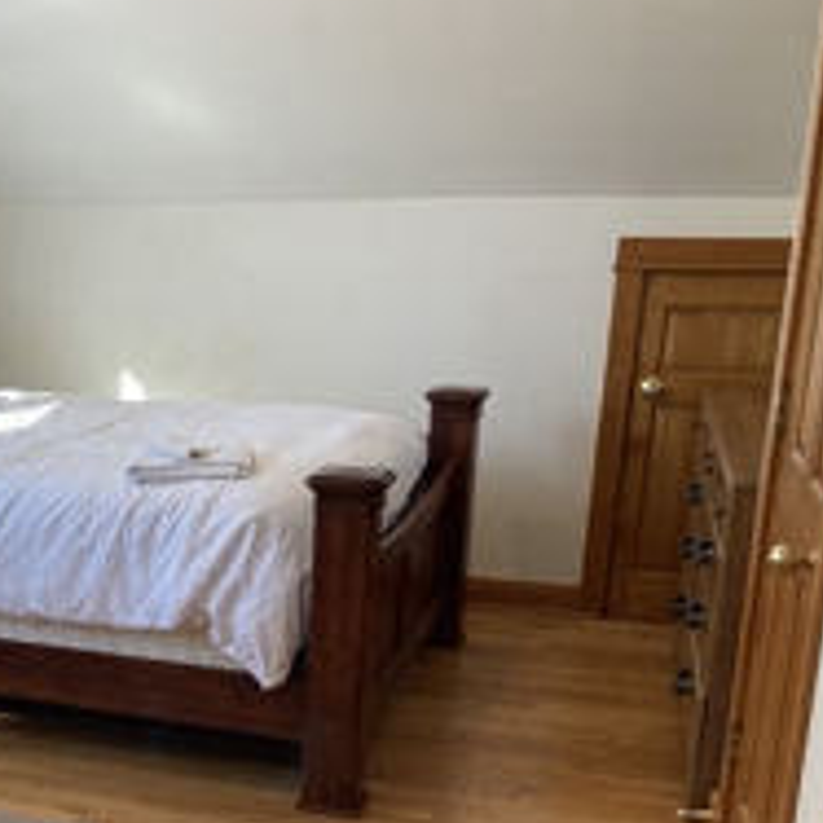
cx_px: 9
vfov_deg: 31.6
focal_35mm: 53
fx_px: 1426
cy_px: 625
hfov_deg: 30.1
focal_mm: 3.99
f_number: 1.8
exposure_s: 1/60
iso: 50
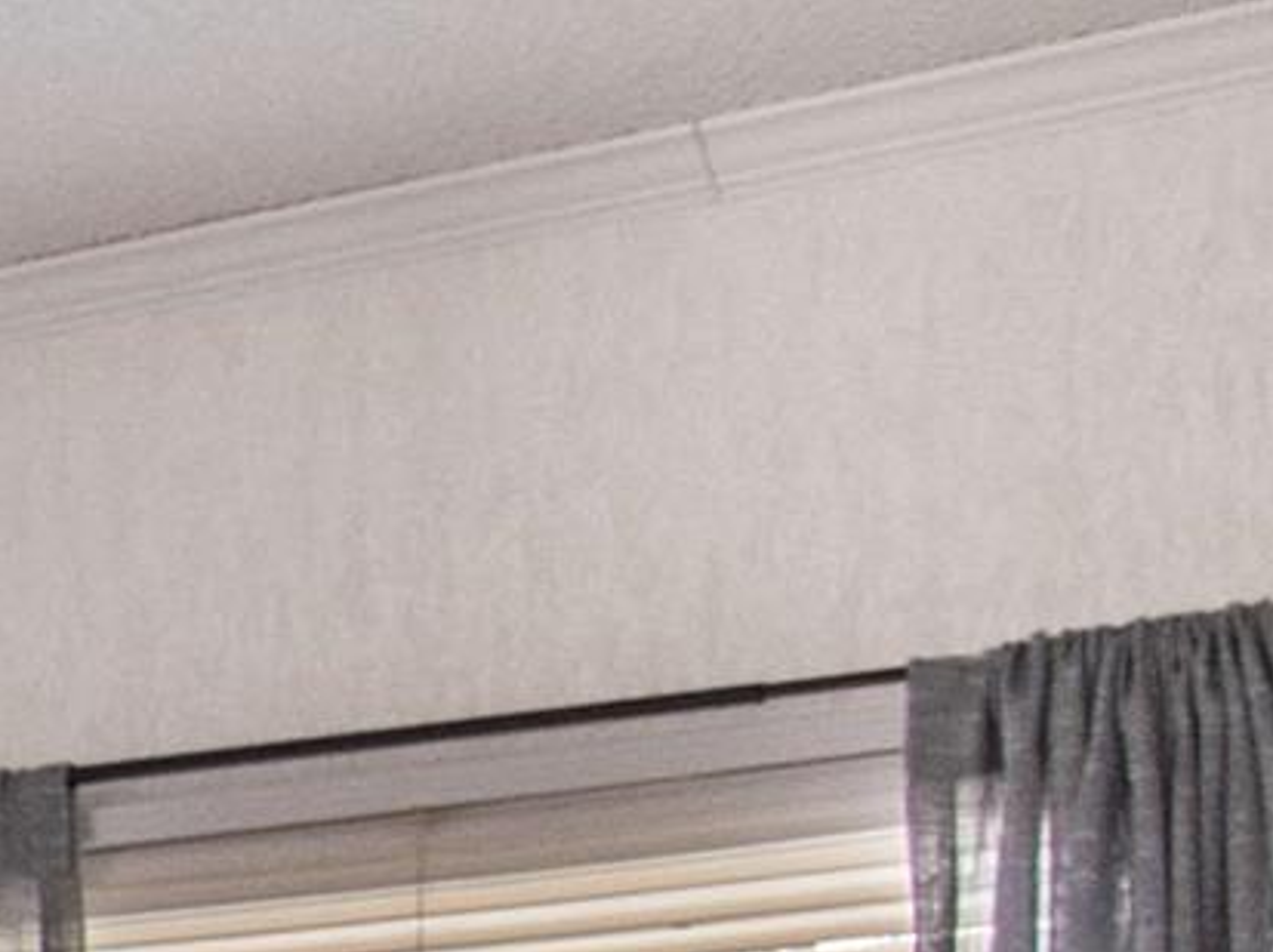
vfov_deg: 11.0
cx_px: -2321
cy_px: 1488
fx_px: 4740
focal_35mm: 129
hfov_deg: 11.1
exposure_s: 1/1.25
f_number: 11
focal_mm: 12
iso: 200
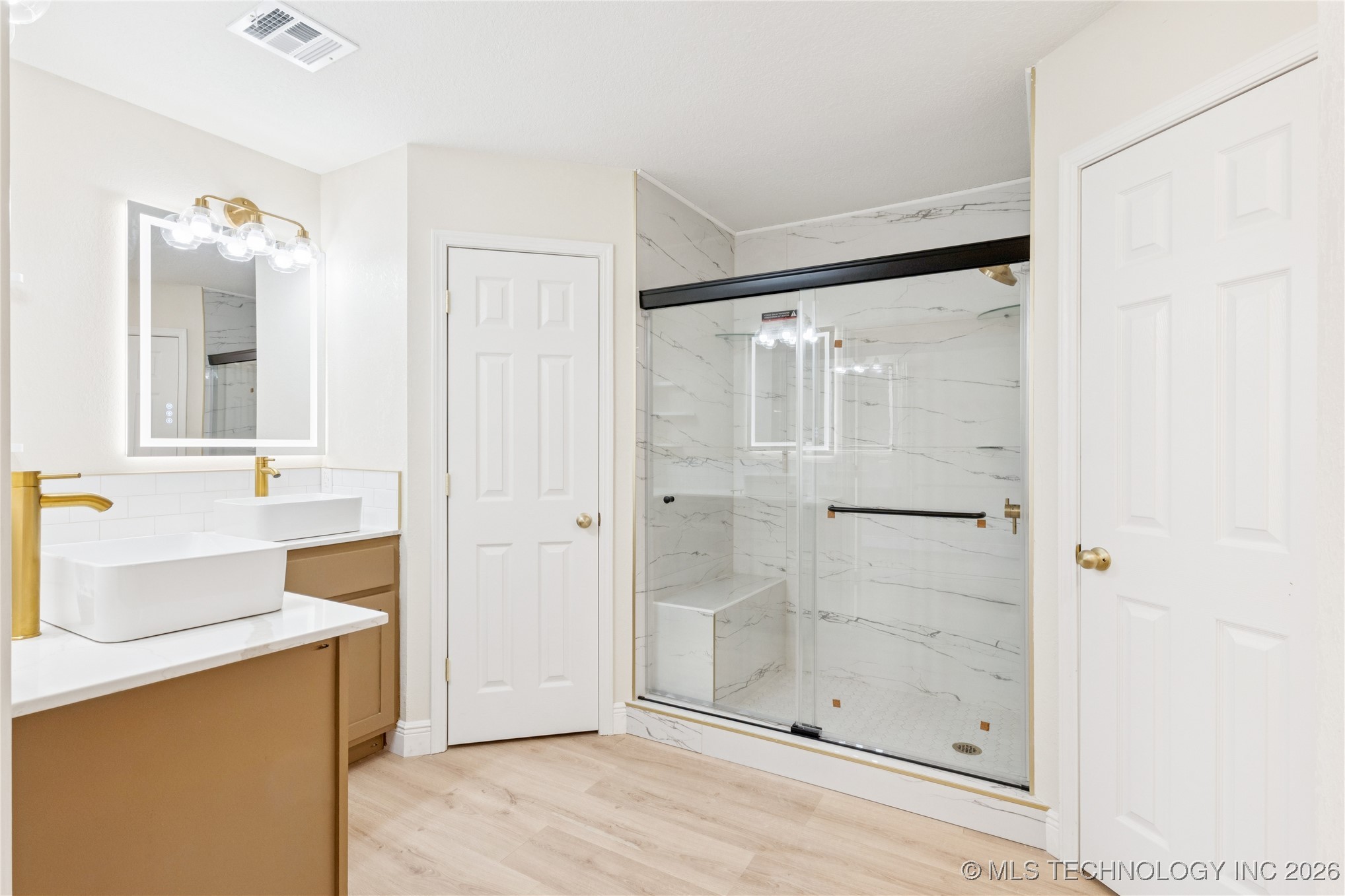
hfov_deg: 96.7
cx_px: 672
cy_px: 448
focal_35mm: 16
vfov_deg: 73.7
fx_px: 598
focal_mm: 16
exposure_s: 1/40
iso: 640
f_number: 13
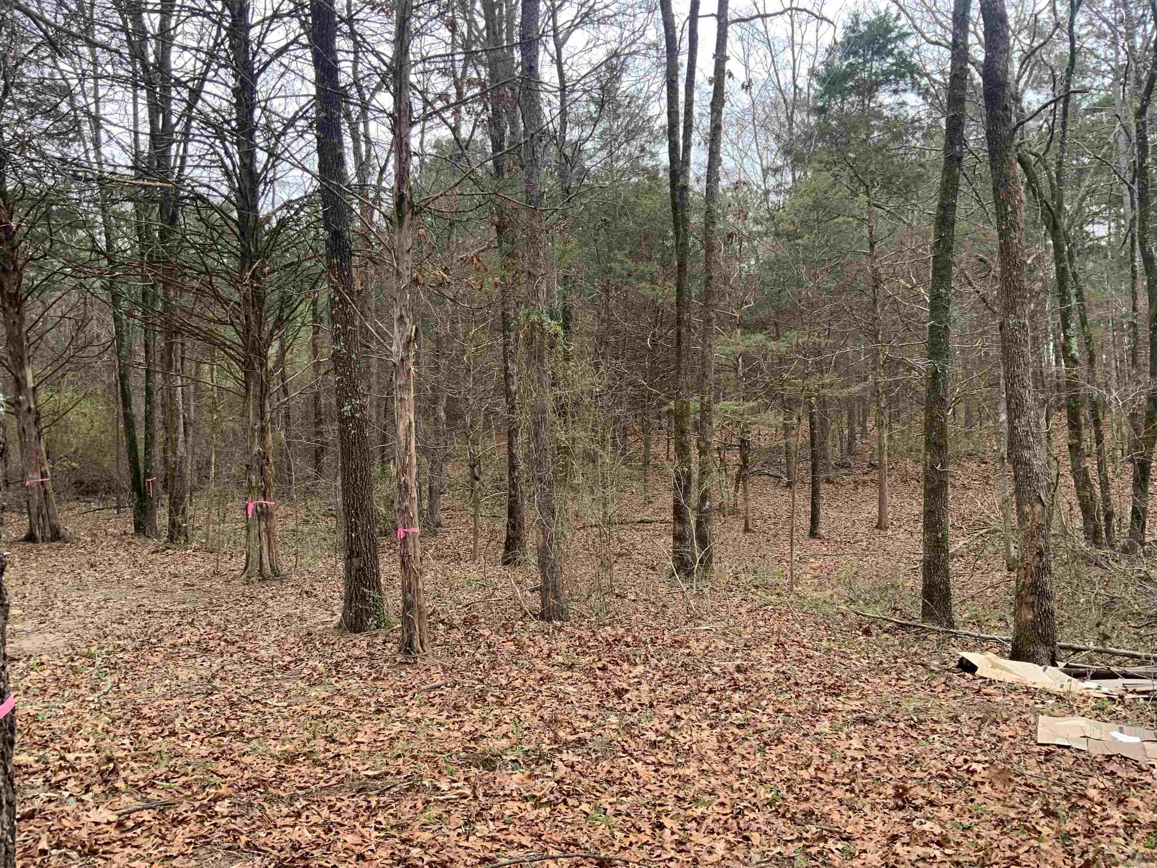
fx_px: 969
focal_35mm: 29
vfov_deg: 48.2
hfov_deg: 61.7
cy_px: 434
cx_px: 578
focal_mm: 3
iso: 32
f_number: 1.8
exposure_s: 1/122
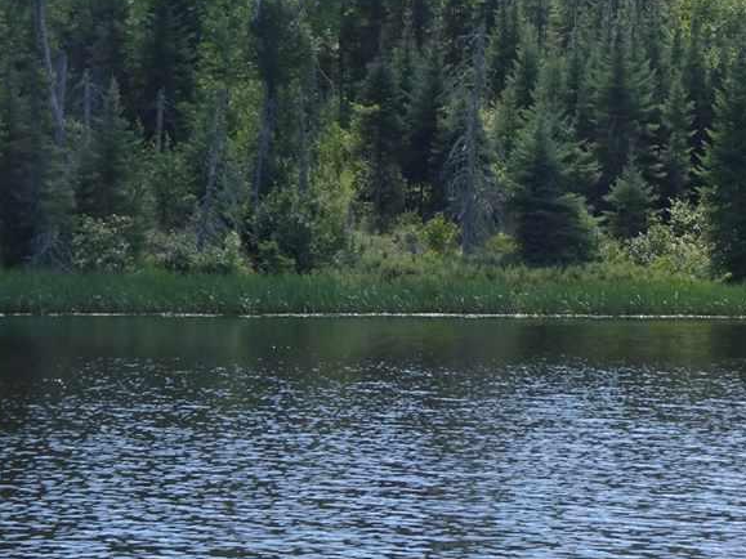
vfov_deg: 10.7
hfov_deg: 14.4
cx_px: 546
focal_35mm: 137
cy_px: -35
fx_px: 2952
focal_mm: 10.59
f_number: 4.5
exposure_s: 1/250
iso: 80
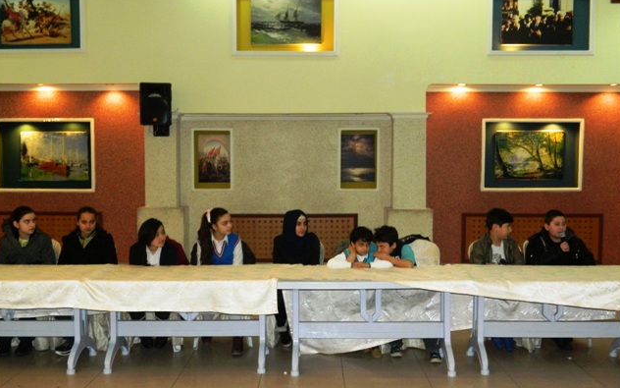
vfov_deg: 29.2
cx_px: 310
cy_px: 216
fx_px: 743
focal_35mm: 44
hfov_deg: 45.3
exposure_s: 1/40
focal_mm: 7.3
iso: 450
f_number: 3.5
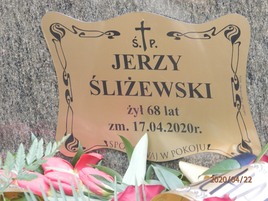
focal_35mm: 224
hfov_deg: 8.8
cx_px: 134
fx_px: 1734
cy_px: 100
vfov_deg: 6.6
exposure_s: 1/50
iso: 200
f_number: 5.4
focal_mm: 40
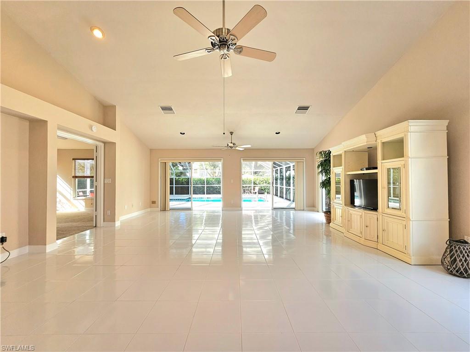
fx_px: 176
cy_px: 176
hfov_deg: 106.2
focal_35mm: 13
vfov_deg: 89.9
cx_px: 235
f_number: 2.2
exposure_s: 1/208
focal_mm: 2.2
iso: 125
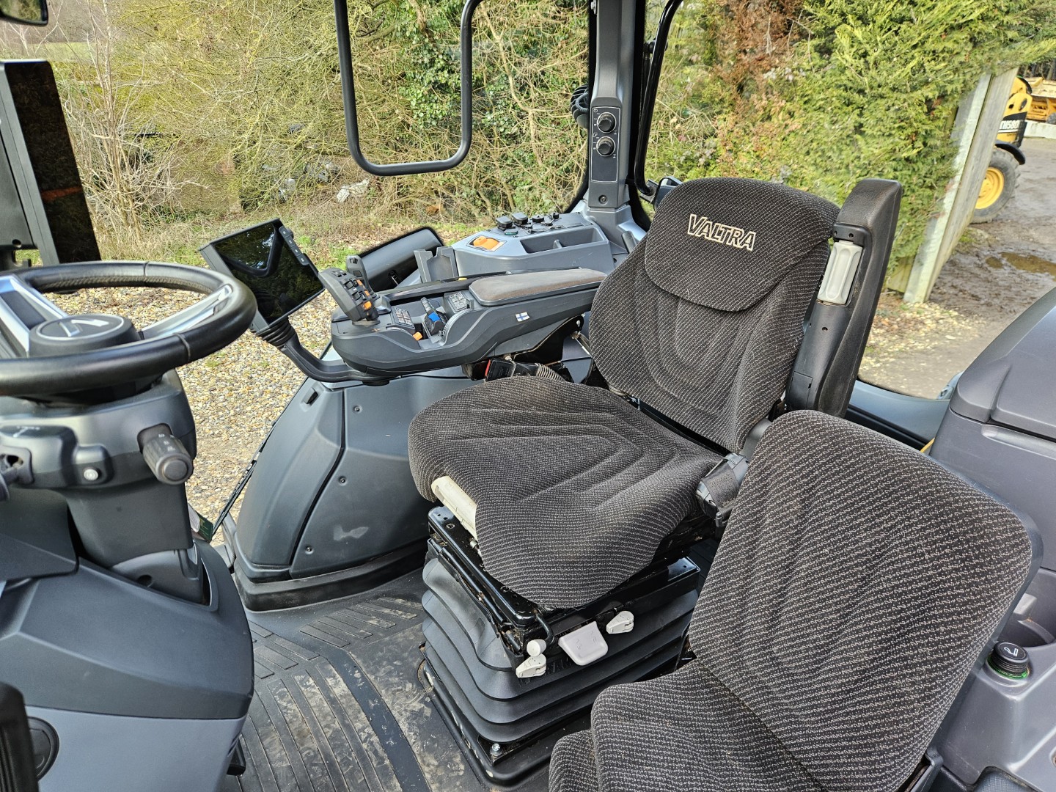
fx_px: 702
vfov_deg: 58.9
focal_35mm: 23
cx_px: 528
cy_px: 396
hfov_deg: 73.9
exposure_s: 1/180
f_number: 1.8
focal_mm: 5.4
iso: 125
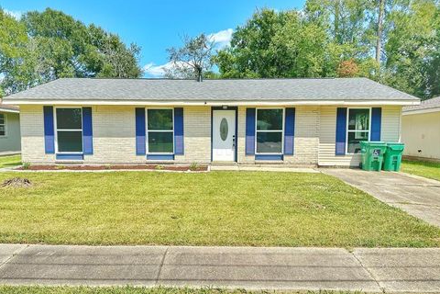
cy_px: 157
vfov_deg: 49.5
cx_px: 213
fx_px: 318
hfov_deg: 69.4
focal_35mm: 26
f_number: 1.78
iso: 80
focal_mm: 6.86
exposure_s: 1/5000
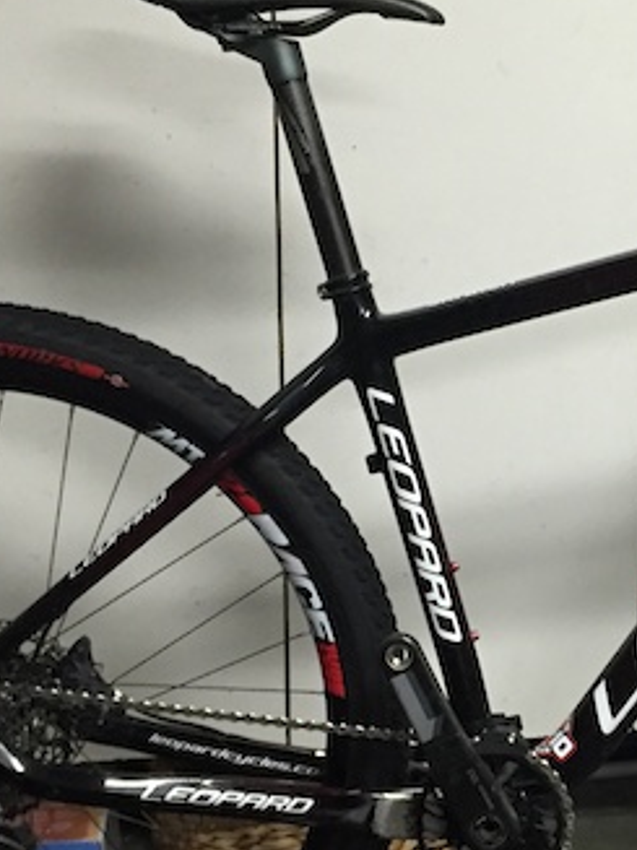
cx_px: 629
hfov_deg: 20.1
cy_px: 512
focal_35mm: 71
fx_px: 1743
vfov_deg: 27.3
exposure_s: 1/30
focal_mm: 4.15
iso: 160
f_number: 2.2
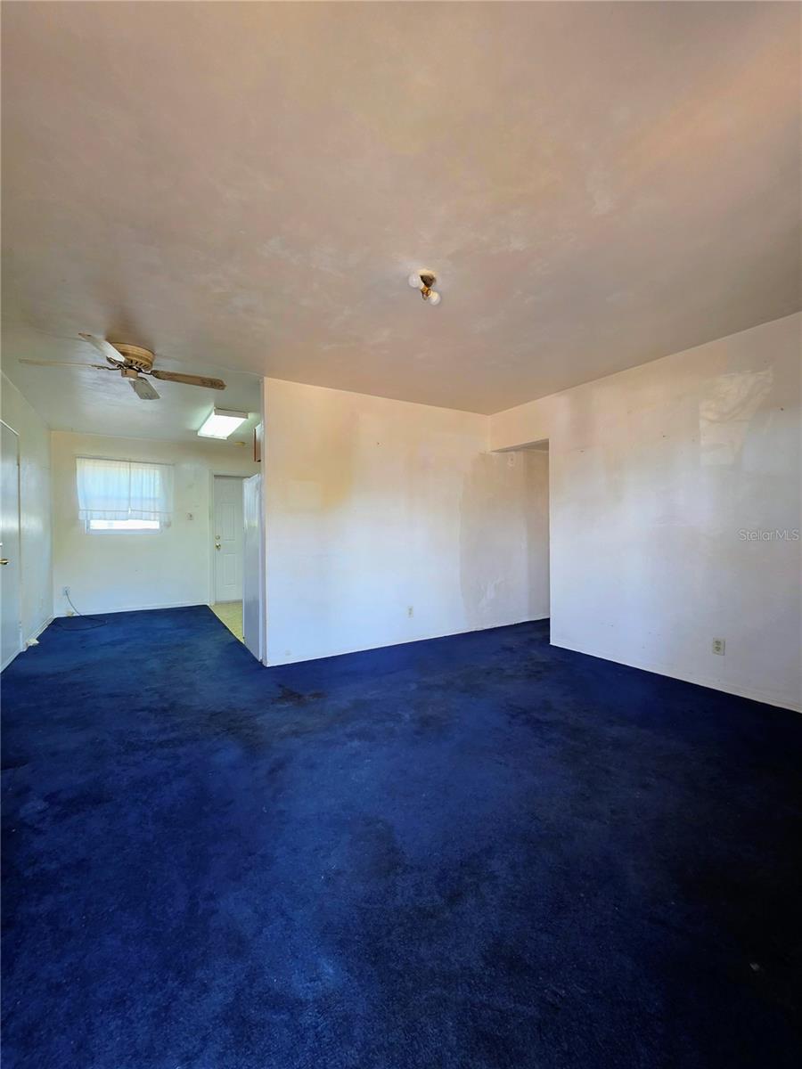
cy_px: 534
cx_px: 401
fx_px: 402
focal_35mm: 13
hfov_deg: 89.9
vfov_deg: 106.2
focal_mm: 2.2
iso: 200
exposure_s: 1/60
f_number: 1.9
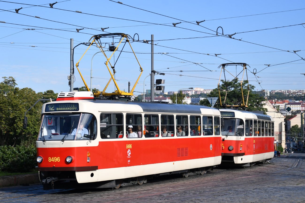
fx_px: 635
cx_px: 152
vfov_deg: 18.2
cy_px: 102
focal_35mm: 75
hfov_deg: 27.0
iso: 200
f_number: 5.6
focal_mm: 50
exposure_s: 1/1000
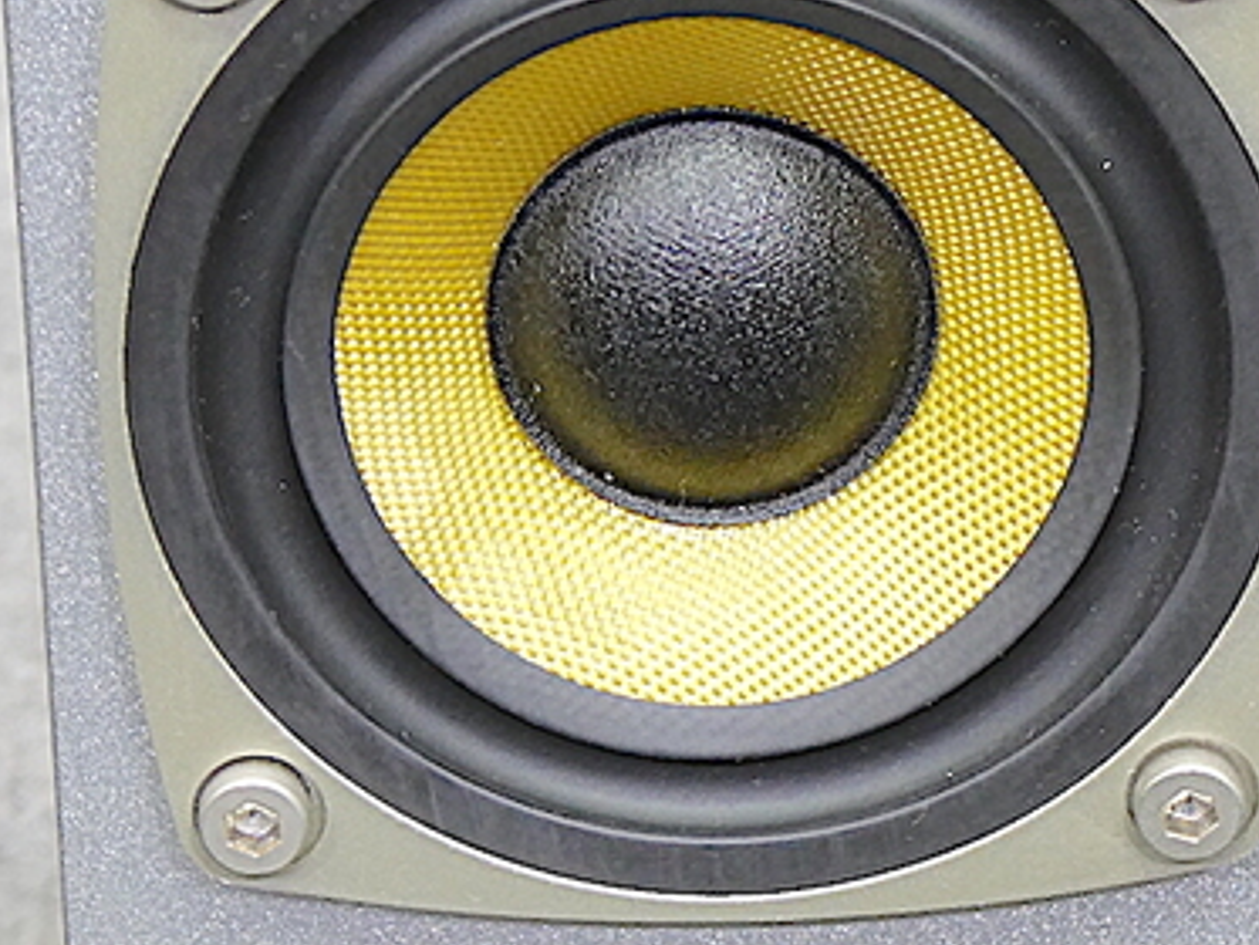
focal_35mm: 252
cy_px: 921
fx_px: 9168
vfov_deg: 5.9
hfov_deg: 7.9
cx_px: 709
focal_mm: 17.5
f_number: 5
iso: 200
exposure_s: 1/4
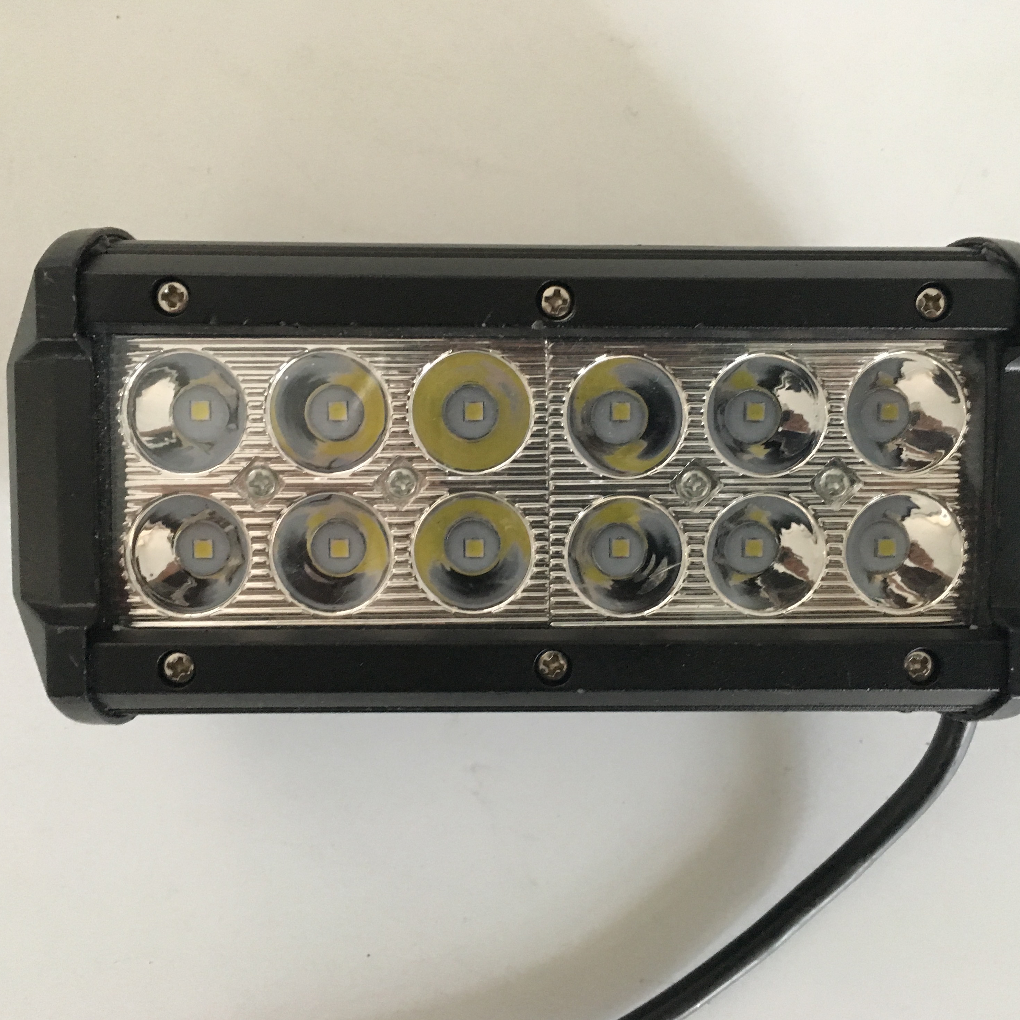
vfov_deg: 47.2
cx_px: 515
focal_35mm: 35
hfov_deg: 47.2
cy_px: 513
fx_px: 1167
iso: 200
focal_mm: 4.15
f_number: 2.2
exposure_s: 1/25
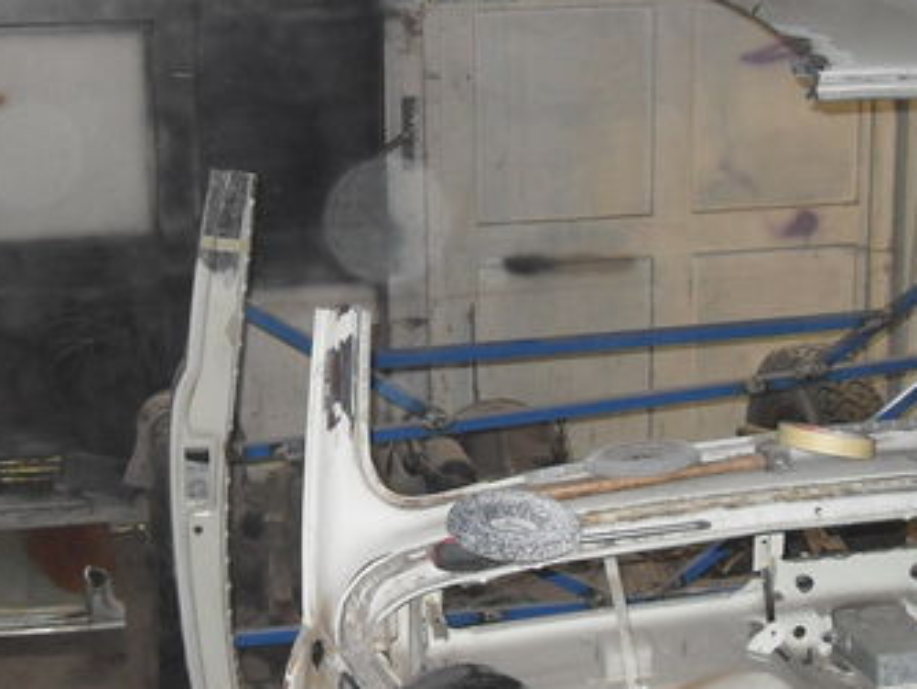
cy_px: 302
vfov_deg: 21.9
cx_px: 379
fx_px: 1776
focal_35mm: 67
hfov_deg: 28.9
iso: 200
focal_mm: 6.2
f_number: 2.8
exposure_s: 1/45
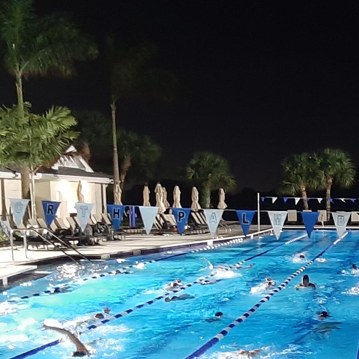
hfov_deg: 21.9
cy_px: 324
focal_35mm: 74
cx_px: 413
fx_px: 868
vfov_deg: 22.8
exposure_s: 1/24
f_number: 1.7
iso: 320
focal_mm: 3.93
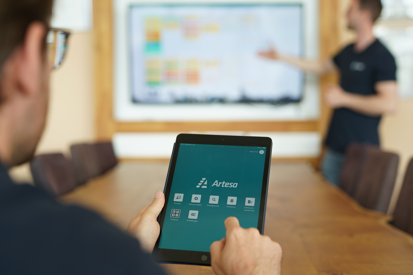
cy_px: 137
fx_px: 619
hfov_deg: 36.9
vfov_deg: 25.1
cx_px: 209
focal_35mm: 54
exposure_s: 1/125
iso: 200
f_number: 2.2
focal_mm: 50
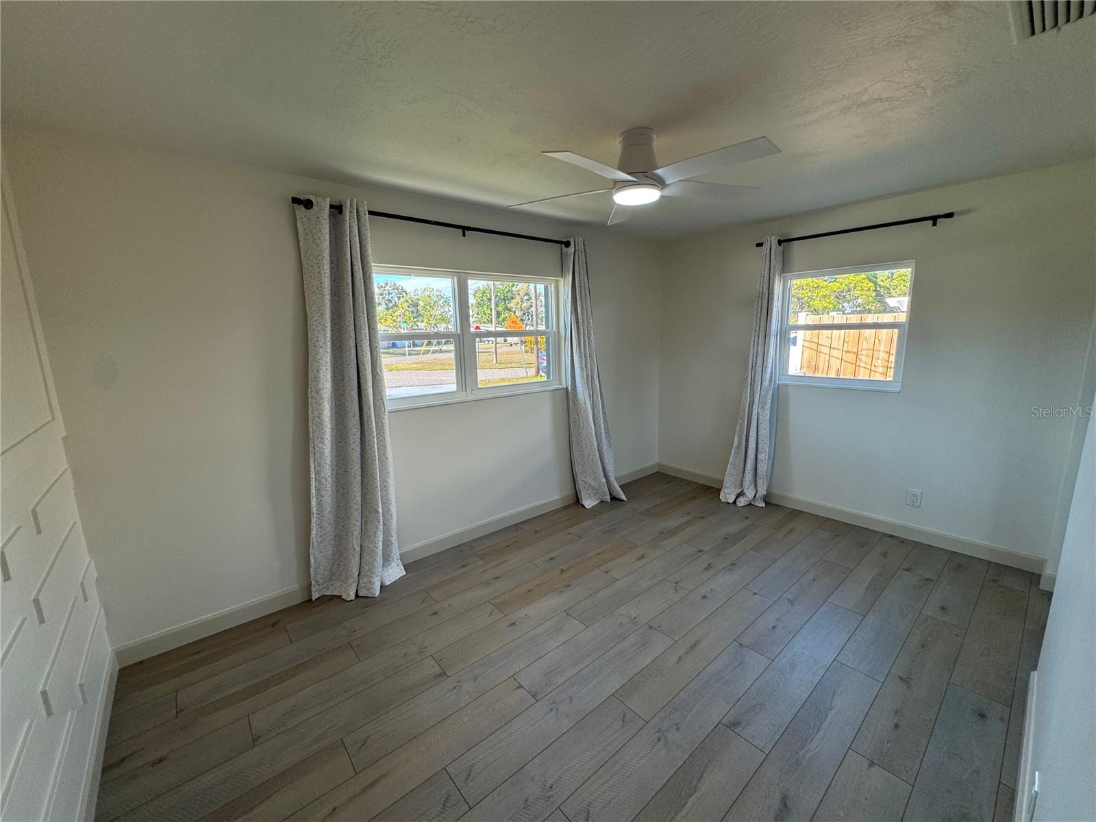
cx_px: 548
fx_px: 443
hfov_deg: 102.1
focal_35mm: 14
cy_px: 411
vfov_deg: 85.7
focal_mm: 2.22
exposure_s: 1/120
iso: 64
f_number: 2.2
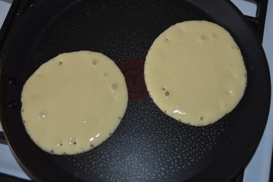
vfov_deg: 28.0
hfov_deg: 41.2
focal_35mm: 48
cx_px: 136
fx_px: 364
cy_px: 91
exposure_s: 1/60
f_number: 4.8
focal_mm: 32
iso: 400
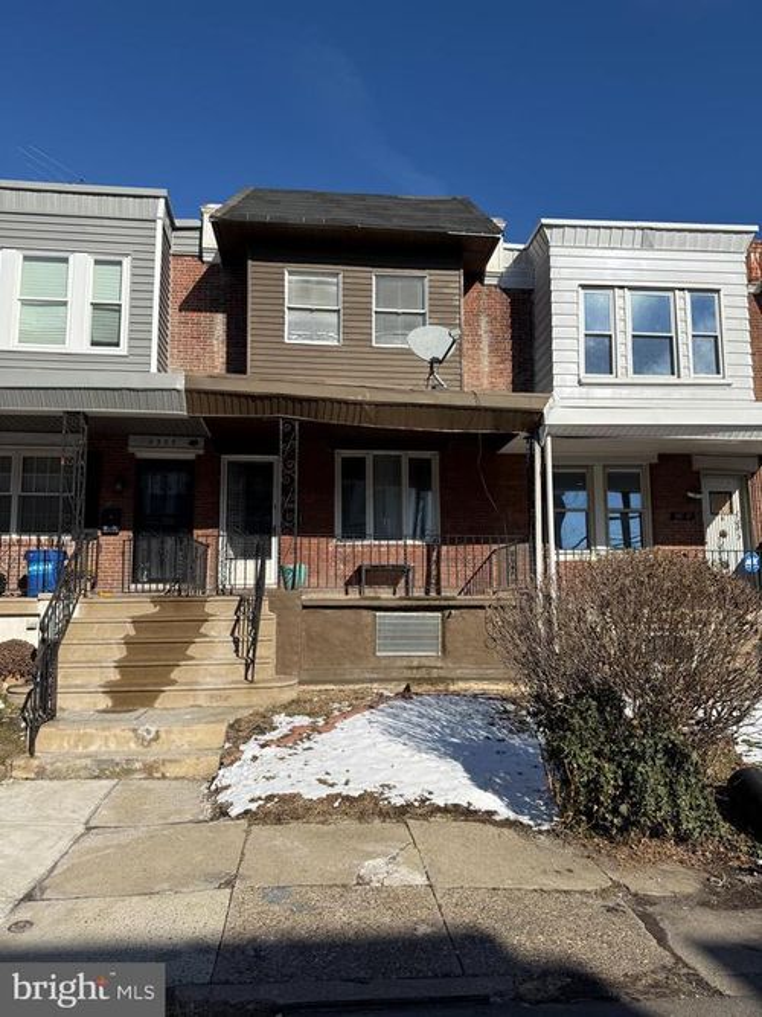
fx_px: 705
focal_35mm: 24
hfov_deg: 56.8
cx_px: 381
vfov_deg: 71.6
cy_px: 508
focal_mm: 6.76
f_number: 1.78
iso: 80
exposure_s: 1/6173
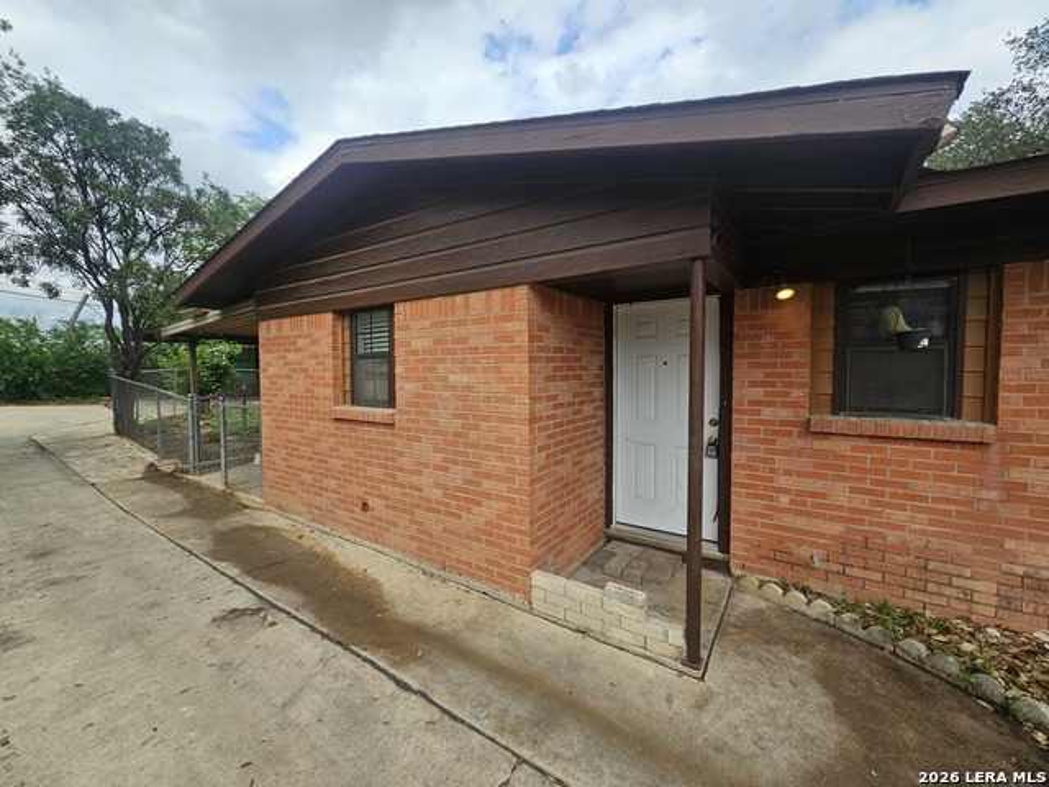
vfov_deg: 89.9
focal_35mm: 13
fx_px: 394
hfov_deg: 106.2
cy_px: 394
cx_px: 524
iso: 50
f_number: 2.2
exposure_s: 1/1571
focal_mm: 2.2
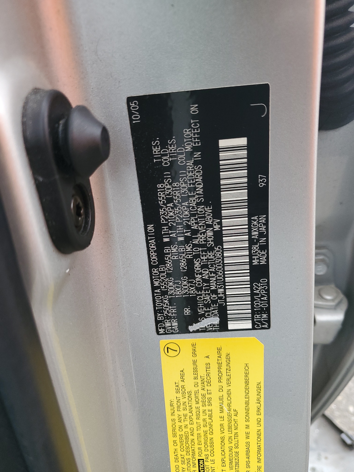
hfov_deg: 53.1
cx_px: 177
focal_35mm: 26
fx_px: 354
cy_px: 236
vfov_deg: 67.3
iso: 92
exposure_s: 1/120
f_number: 1.5
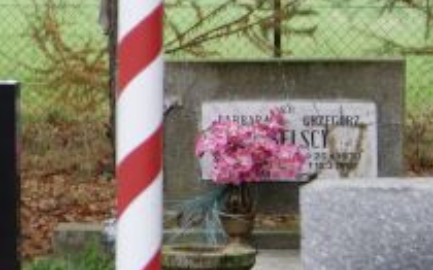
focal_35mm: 204
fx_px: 2405
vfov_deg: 6.4
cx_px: -299
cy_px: 146
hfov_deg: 9.8
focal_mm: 35
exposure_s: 1/60
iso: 100
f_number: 5
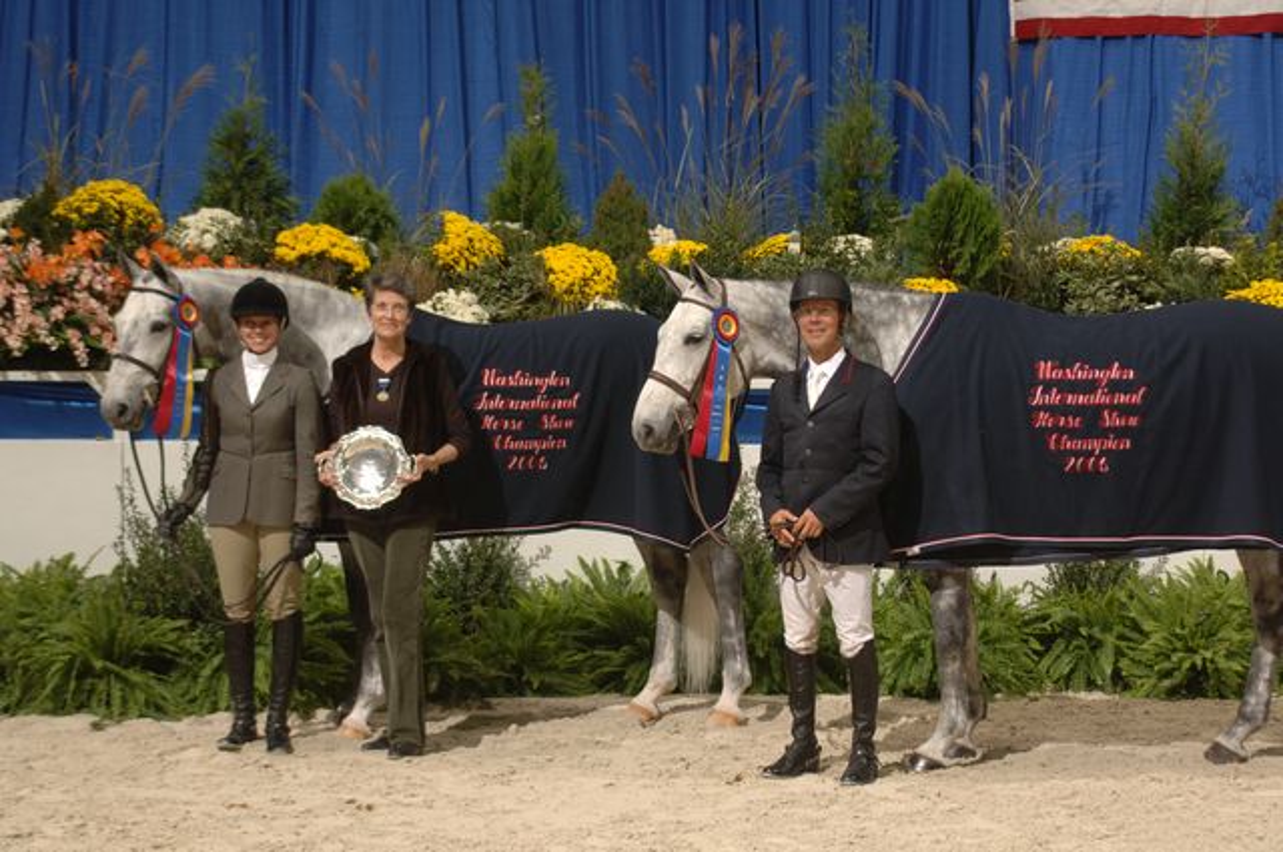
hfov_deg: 27.0
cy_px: 426
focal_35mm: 75
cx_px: 642
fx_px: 2669
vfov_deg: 18.1
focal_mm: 50
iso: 320
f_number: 4.5
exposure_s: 1/160
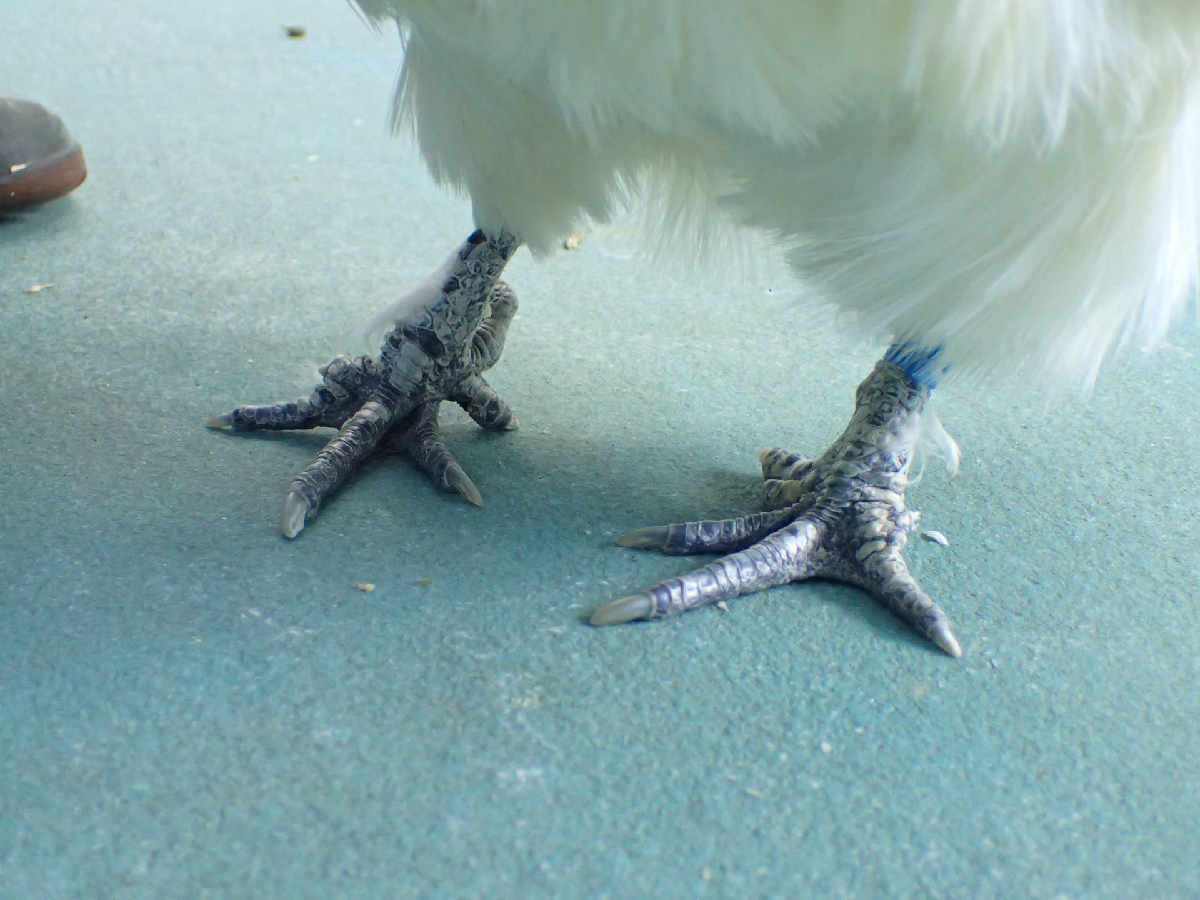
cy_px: 450
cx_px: 600
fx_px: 1595
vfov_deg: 31.5
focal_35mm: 46
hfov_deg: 41.2
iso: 800
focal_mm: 8.4
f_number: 3.1
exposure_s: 1/100
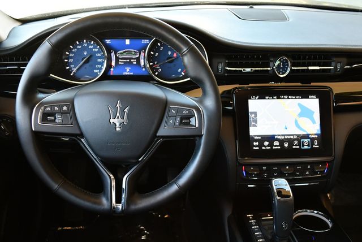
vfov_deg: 36.9
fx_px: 362
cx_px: 181
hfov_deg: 53.1
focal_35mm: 36
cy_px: 121
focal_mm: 18
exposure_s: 1/160
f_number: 3.5
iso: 800
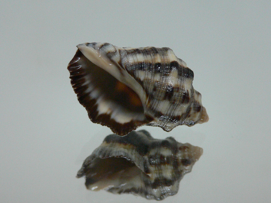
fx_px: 344
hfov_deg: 42.9
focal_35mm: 44
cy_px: 103
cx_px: 137
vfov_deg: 32.9
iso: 200
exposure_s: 1/60
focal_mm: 4.6
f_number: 2.8
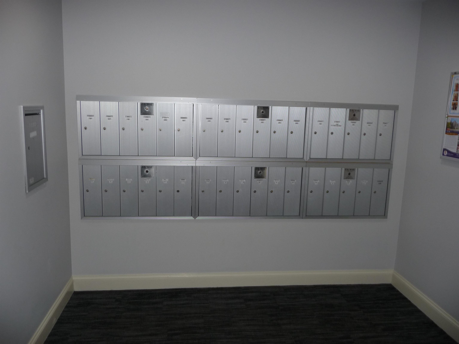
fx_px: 371
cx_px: 230
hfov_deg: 63.4
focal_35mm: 28
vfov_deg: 49.7
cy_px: 172
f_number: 3.3
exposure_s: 1/30
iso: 100
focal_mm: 4.7
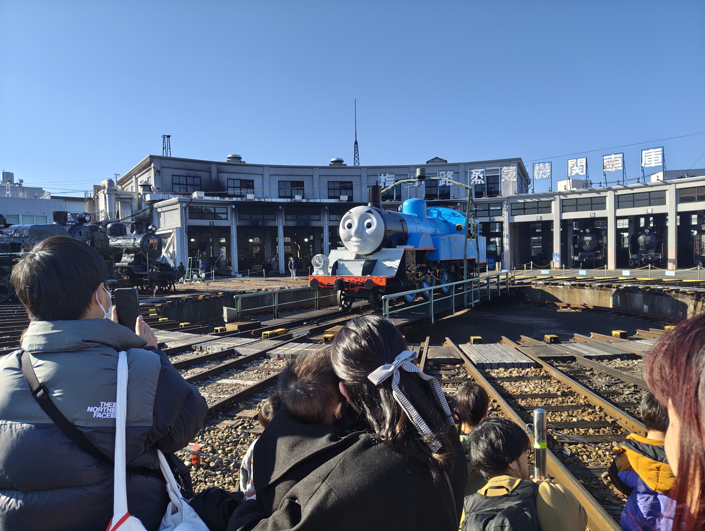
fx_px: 489
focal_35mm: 24
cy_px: 266
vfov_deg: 56.9
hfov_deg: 71.5
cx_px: 352
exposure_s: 1/847
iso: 50
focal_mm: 5.56
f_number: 1.88
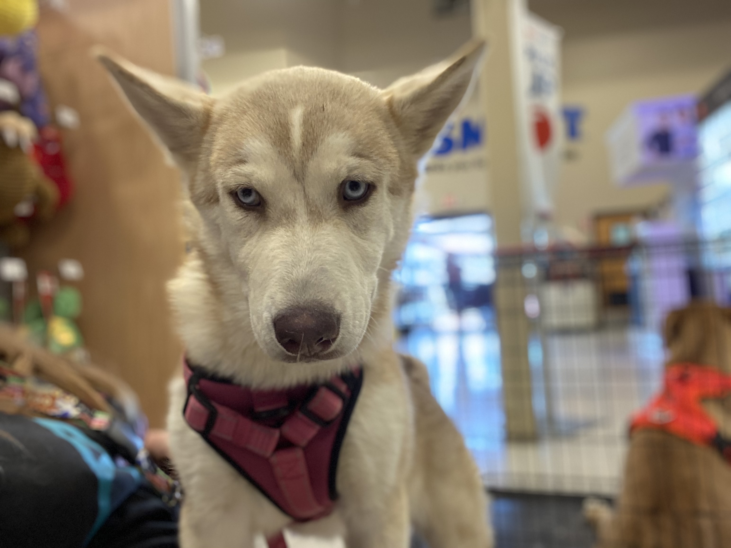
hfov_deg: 60.0
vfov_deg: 46.8
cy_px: 274
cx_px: 366
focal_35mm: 30
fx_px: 634
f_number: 2.2
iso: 160
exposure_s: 1/60
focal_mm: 2.71
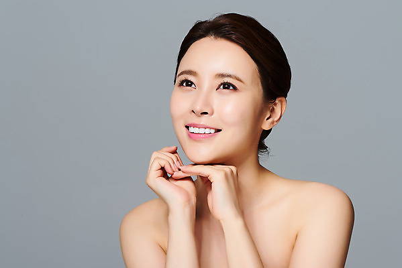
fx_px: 1173
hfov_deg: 19.4
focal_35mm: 105
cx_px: 201
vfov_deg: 13.1
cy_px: 134
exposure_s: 1/125
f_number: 16
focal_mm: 105
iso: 64
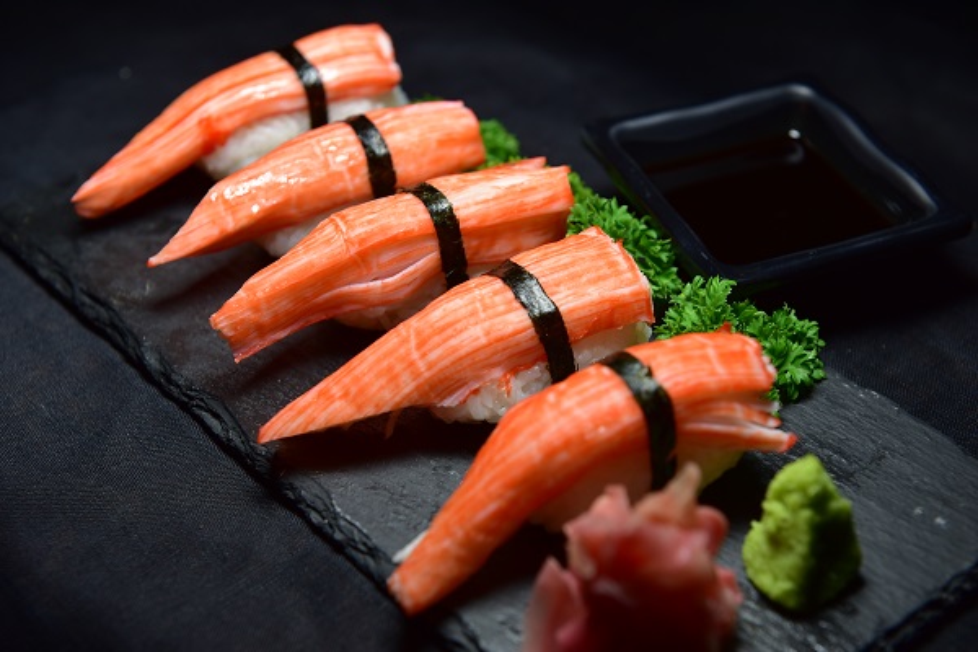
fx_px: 1684
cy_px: 326
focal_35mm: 62
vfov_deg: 21.9
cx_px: 489
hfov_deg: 32.4
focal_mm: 62
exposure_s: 1/160
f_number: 4.5
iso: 320
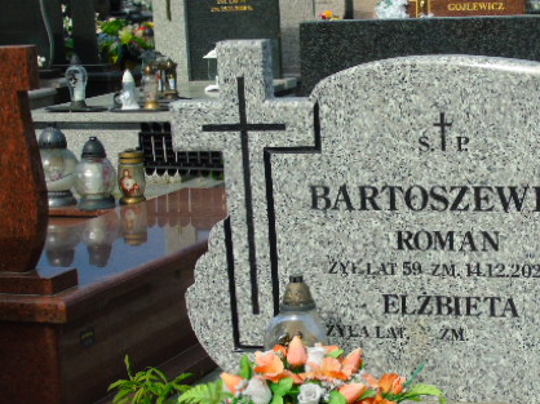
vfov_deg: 15.5
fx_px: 1481
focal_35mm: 95
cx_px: 406
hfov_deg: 20.5
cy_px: 284
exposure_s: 1/640
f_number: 4.5
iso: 80
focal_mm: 11
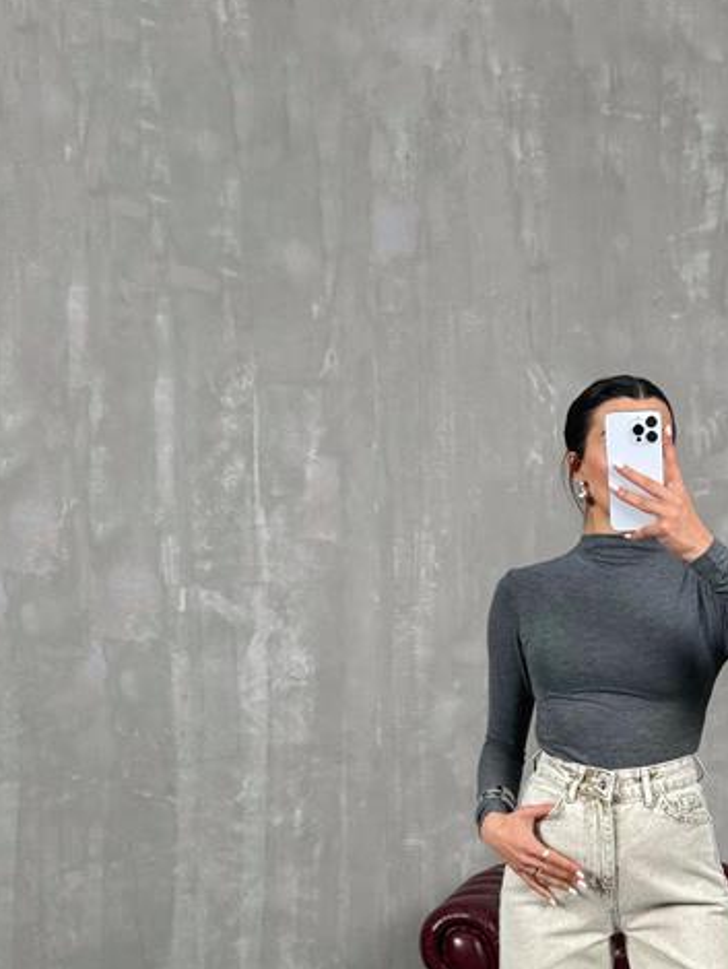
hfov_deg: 29.6
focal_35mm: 48
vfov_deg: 38.3
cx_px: 585
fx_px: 1345
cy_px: 757
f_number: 1.78
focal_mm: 6.76
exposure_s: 1/121
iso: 125
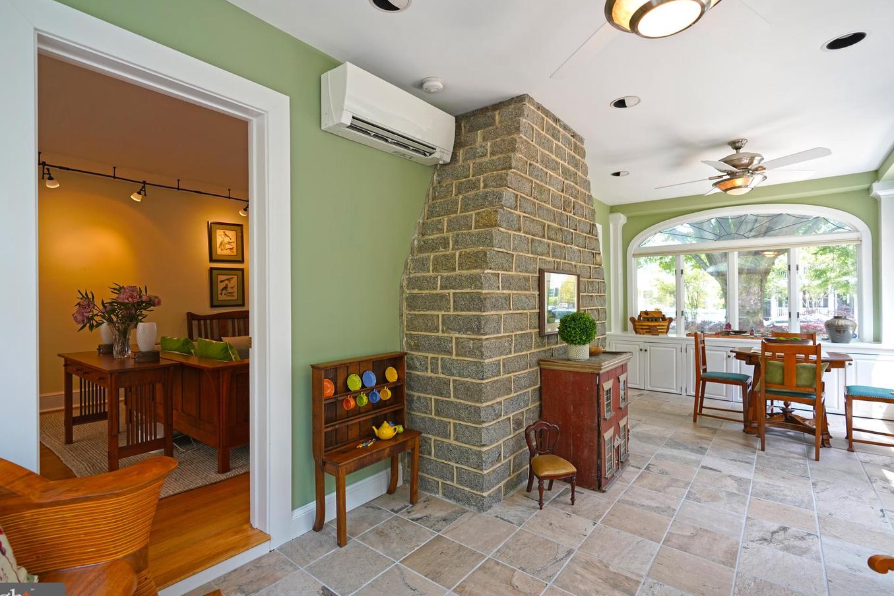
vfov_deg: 70.5
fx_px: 422
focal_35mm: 17
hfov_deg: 93.3
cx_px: 437
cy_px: 300
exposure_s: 1/160
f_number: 4
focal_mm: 16
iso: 500
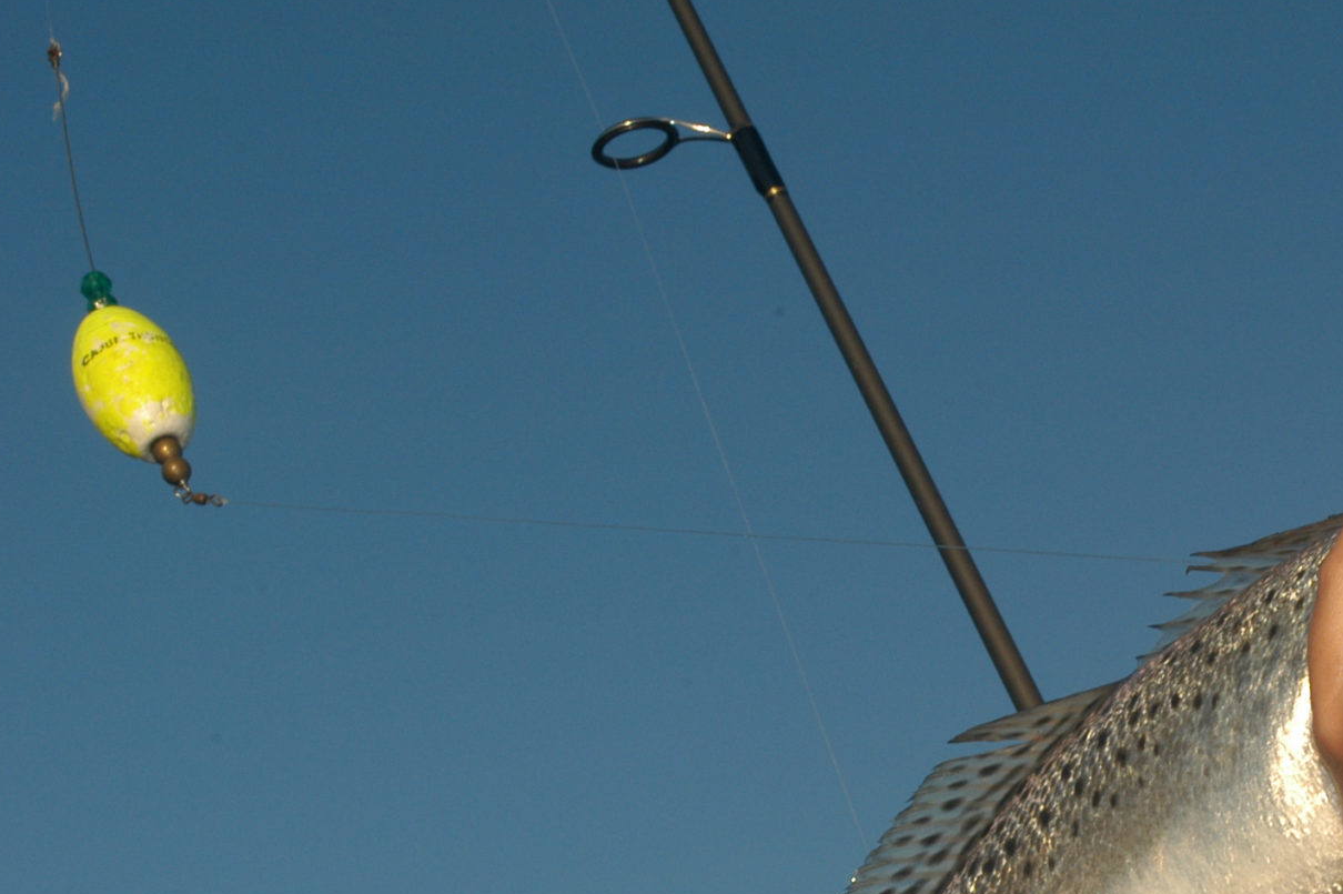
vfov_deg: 12.2
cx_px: 1385
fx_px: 4140
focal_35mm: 111
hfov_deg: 17.9
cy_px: 761
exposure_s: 1/180
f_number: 14
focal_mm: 35
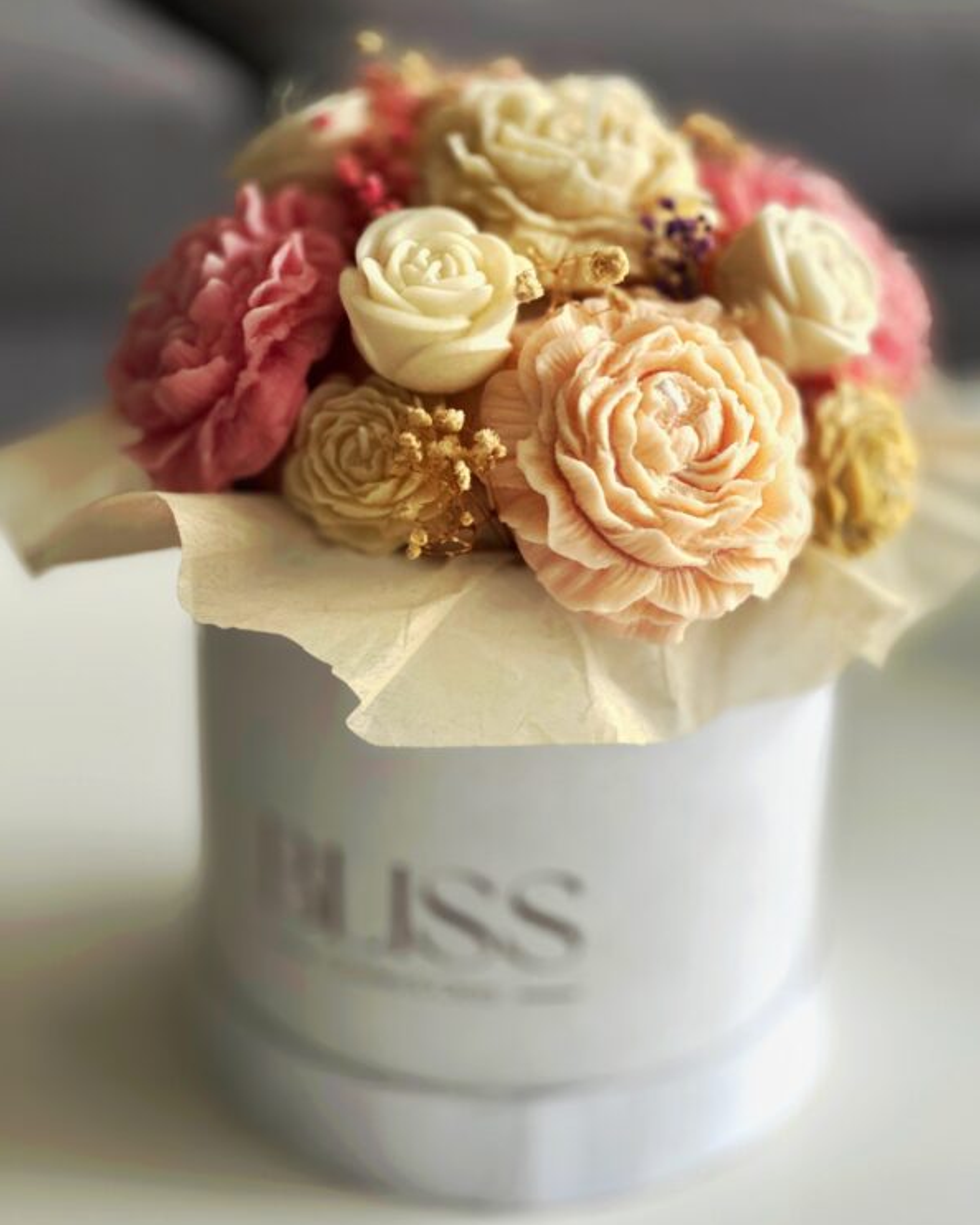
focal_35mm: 81
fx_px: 2935
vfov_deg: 23.6
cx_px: 492
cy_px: 654
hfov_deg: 19.0
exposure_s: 1/121
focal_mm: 9
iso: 160
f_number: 2.8
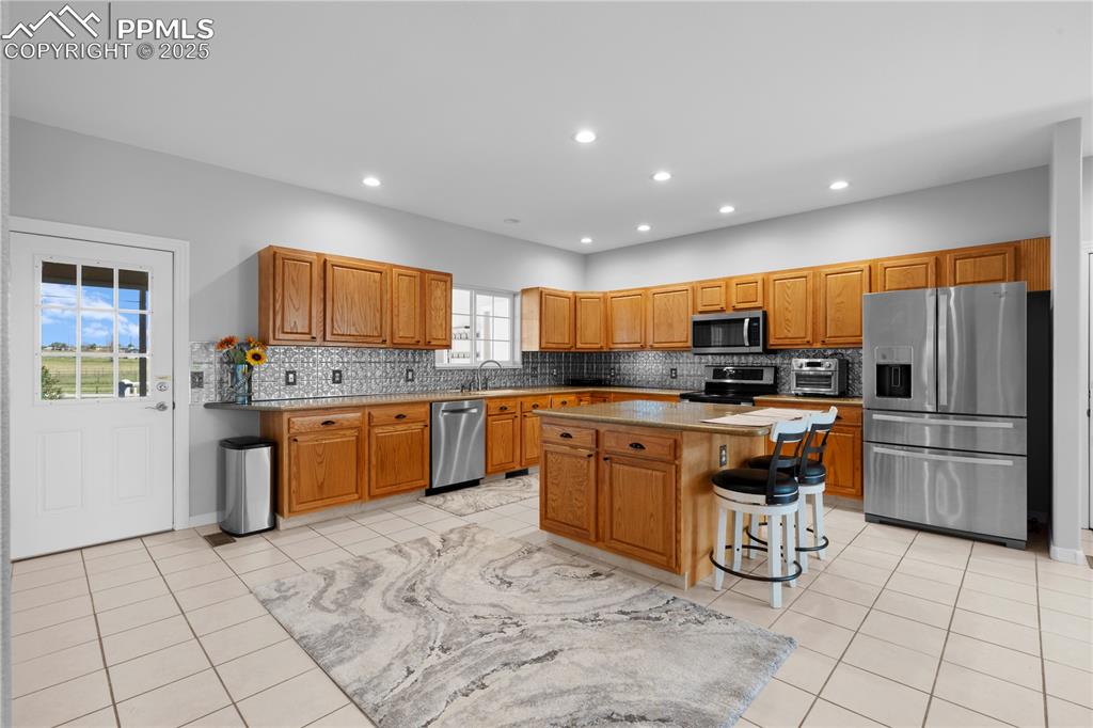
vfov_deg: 73.7
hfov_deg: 96.8
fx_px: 486
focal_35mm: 16
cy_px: 364
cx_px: 546
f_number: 11
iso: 100
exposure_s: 2.5
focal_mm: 16
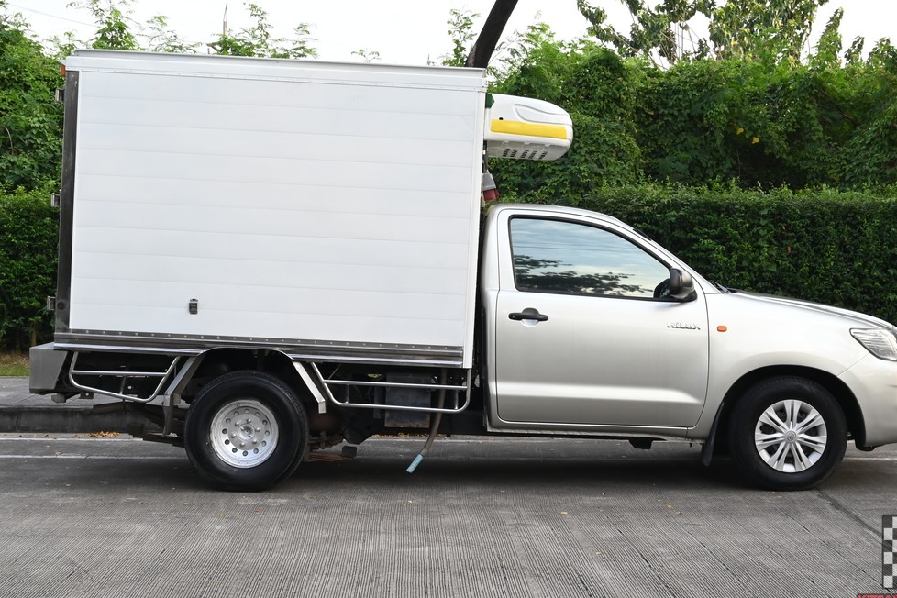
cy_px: 277
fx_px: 1345
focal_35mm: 54
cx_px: 474
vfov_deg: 25.1
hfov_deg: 36.9
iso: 400
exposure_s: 1/30
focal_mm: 32.5
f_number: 16
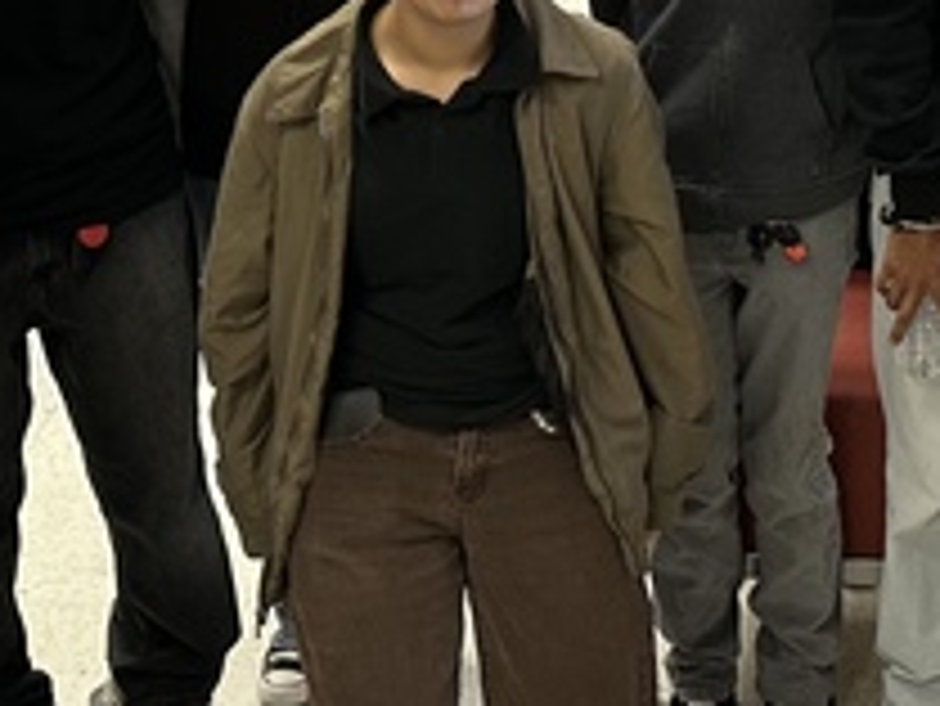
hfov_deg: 21.1
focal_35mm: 92
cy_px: -166
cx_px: 742
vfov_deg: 15.4
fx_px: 2500
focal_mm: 6.86
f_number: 1.78
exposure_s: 1/60
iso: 160
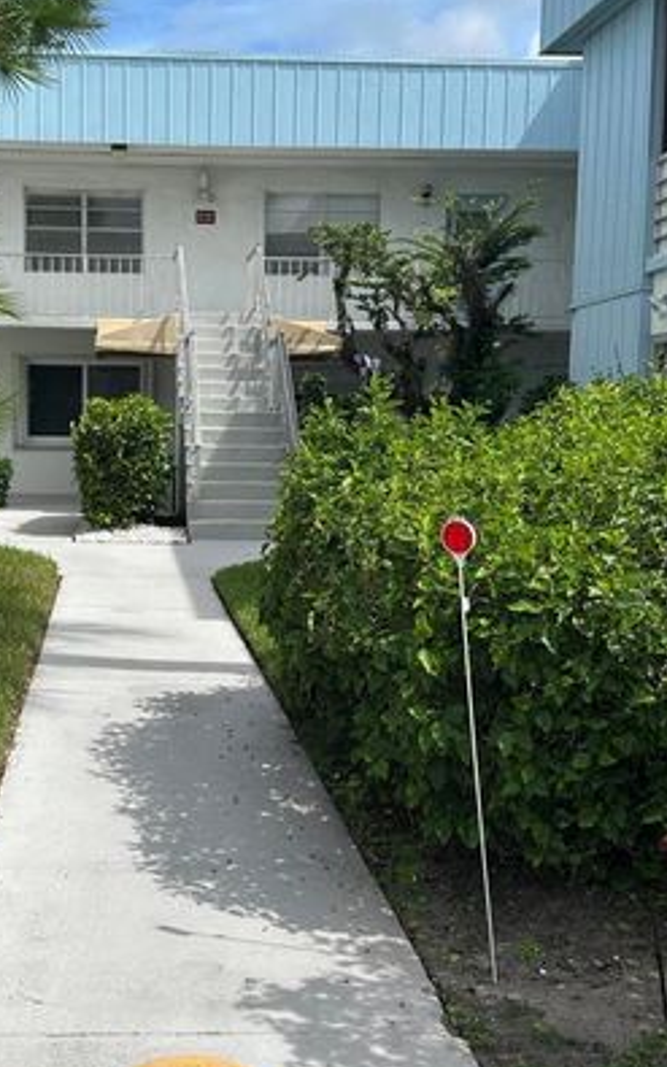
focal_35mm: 43
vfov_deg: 46.2
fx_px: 1250
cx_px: 181
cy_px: 539
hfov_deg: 29.5
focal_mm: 6.86
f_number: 1.78
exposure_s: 1/4762
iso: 80
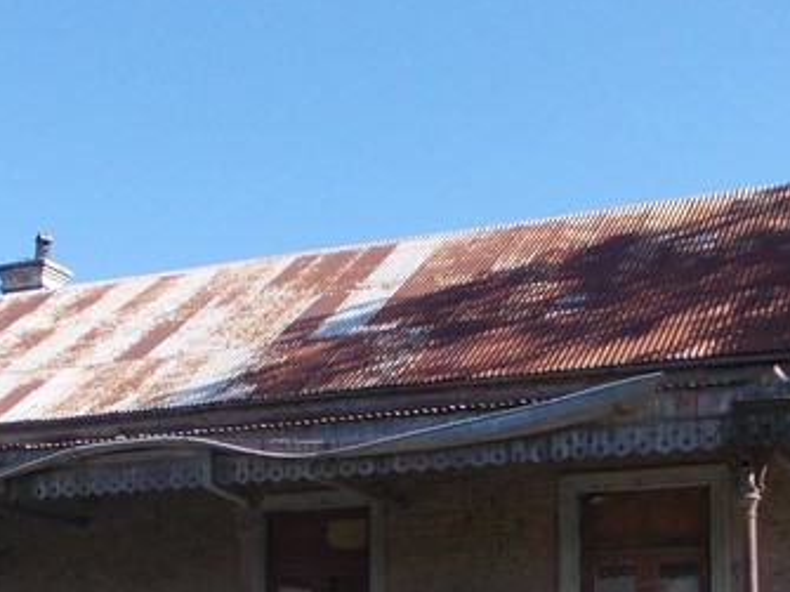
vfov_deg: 21.8
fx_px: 1460
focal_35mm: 64
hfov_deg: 30.0
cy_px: 630
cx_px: 243
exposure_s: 1/160
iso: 80
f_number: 5.4
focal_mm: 4
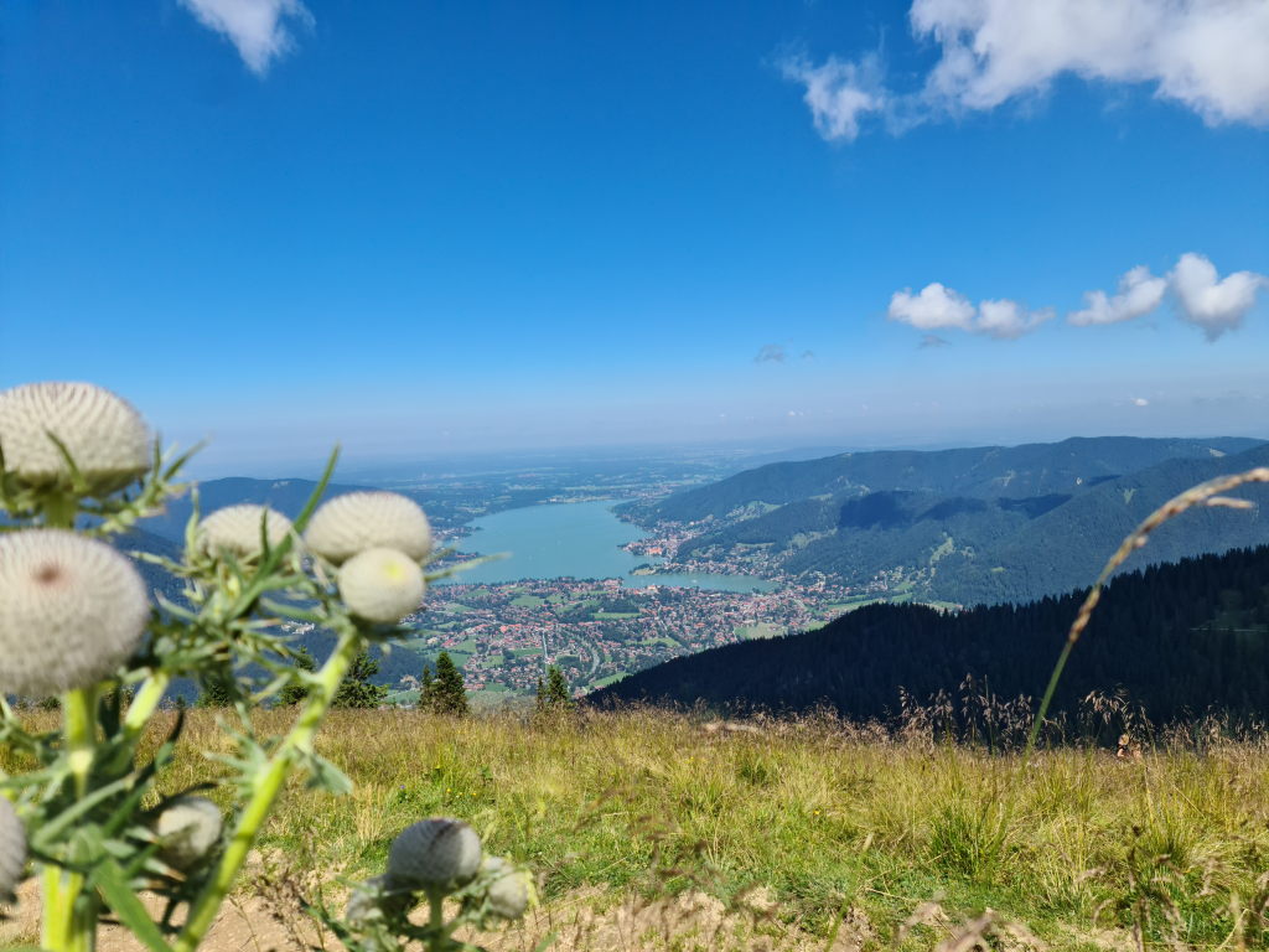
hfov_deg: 69.4
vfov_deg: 54.9
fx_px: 916
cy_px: 476
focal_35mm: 25
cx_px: 634
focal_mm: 7
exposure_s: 1/1164
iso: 50
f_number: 1.8
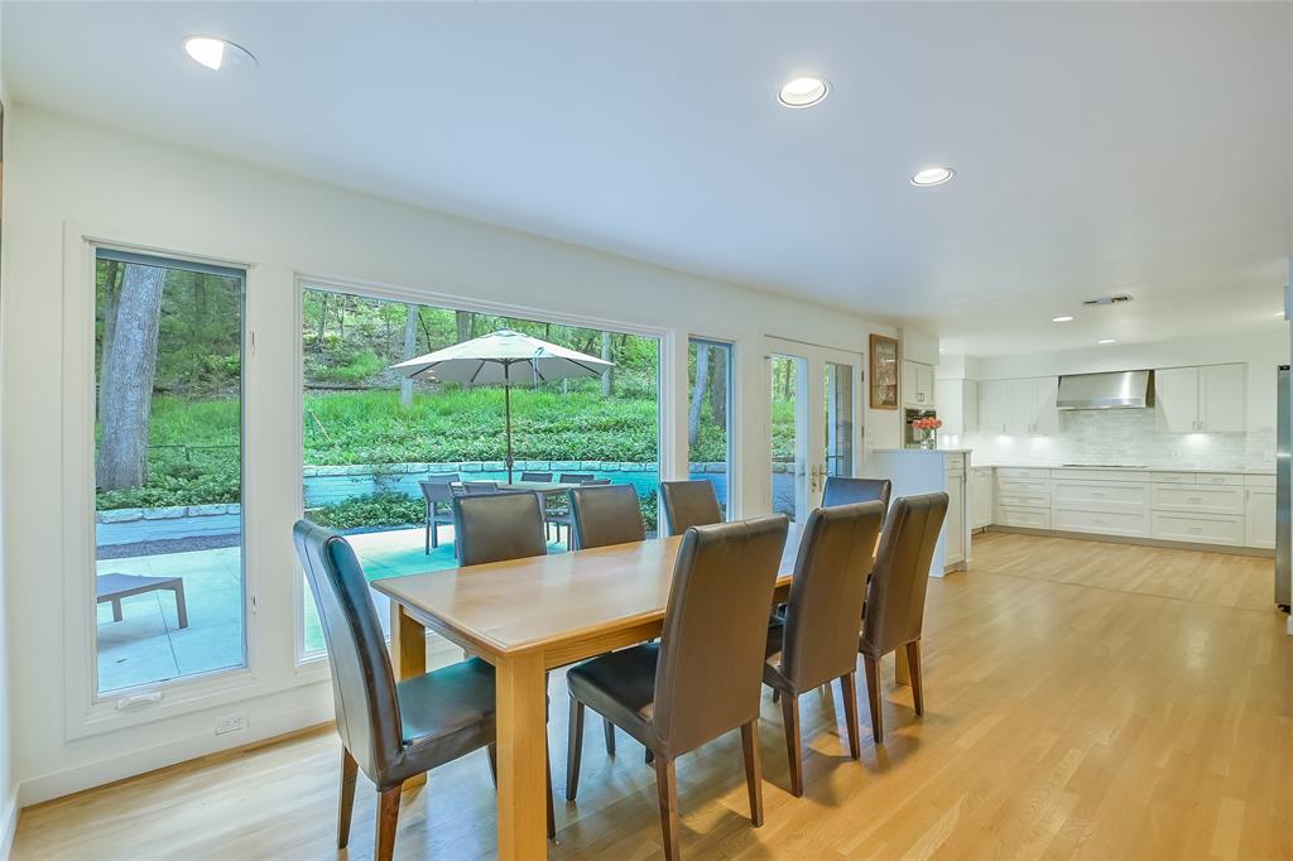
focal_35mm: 15
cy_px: 430
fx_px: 539
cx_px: 646
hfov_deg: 100.4
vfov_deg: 77.3
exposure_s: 1/15
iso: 400
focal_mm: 10
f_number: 6.3
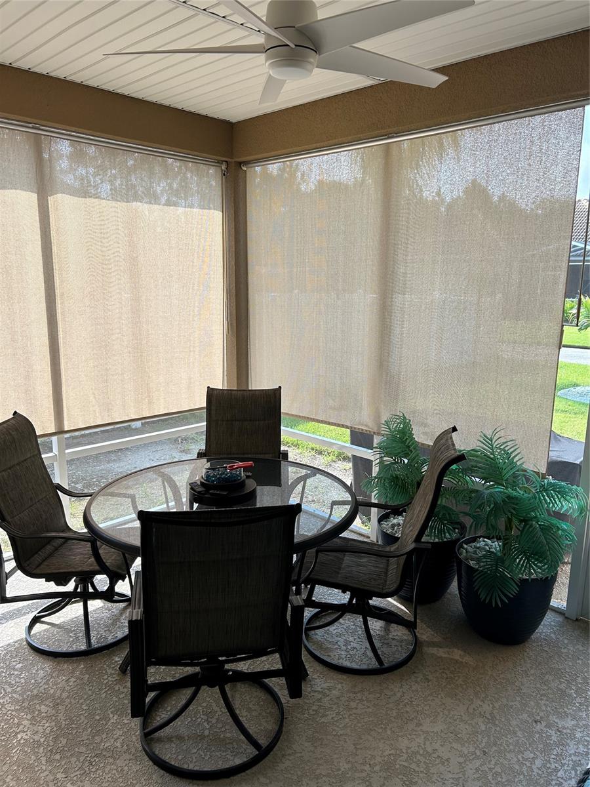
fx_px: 591
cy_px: 394
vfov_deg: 67.3
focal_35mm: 26
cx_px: 295
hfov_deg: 53.1
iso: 50
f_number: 1.5
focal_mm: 5.7
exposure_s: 1/411
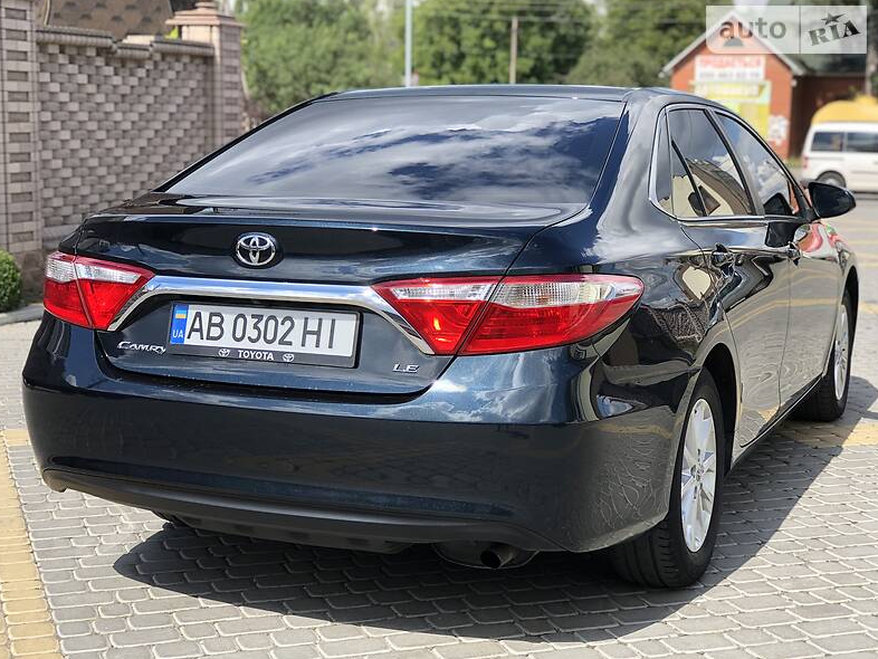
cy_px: 327
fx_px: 1472
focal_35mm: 58
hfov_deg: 33.2
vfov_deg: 25.2
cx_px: 437
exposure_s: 1/329
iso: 20
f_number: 2.8
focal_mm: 6.6
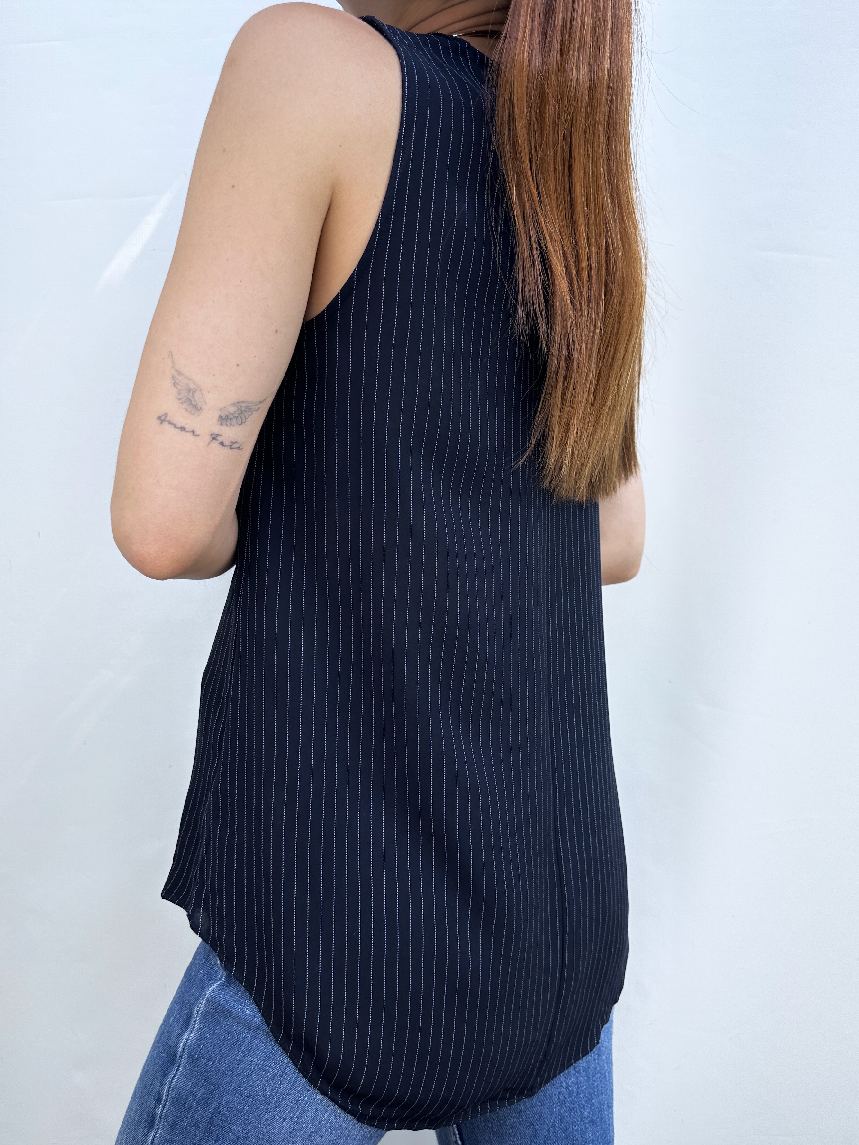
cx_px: 430
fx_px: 794
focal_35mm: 24
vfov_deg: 71.6
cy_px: 572
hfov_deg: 56.8
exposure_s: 1/797
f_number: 1.78
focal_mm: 6.86
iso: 80
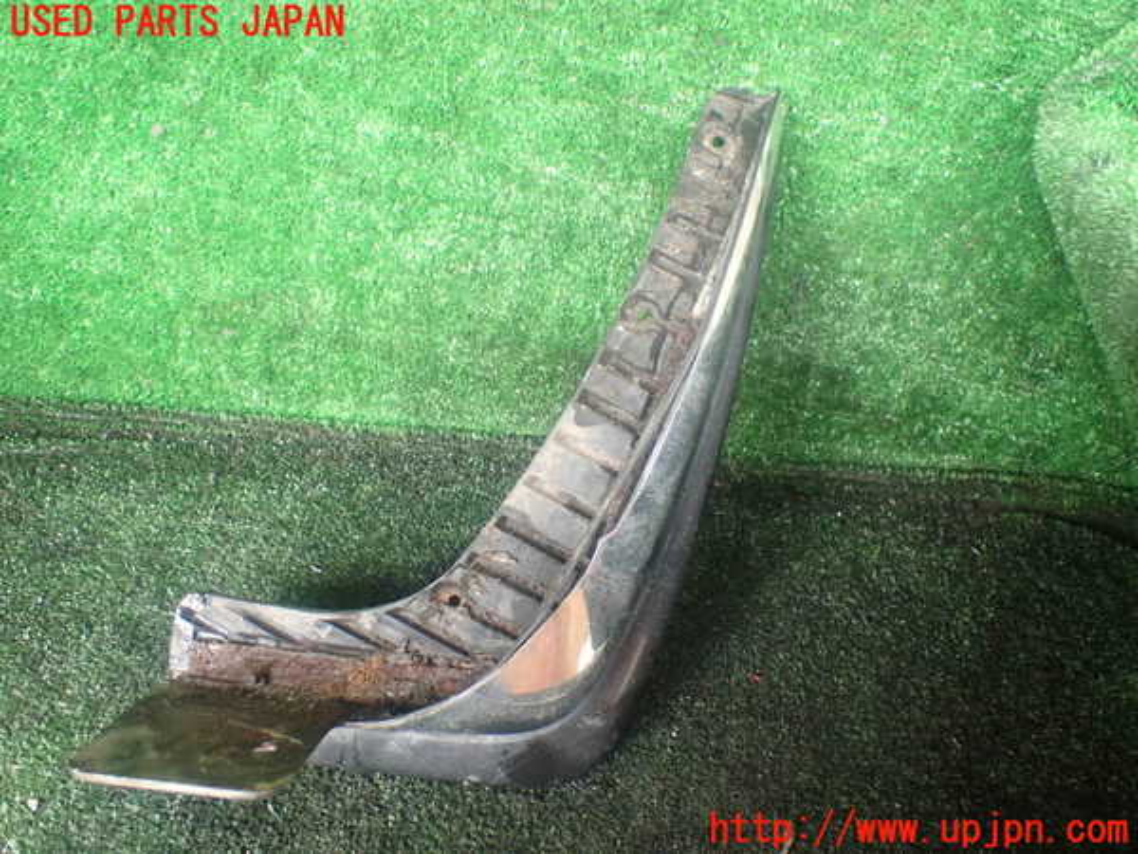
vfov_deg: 46.8
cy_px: 427
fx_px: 986
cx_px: 569
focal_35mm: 30
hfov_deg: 60.0
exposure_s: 1/125
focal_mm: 5.4
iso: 640
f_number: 2.3
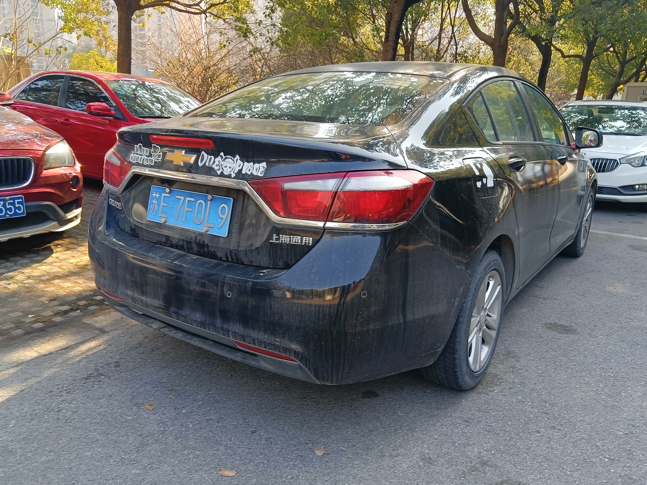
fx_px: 505
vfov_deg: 51.4
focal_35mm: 27
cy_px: 242
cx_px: 324
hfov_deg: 65.3
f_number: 1.9
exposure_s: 1/102
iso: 100
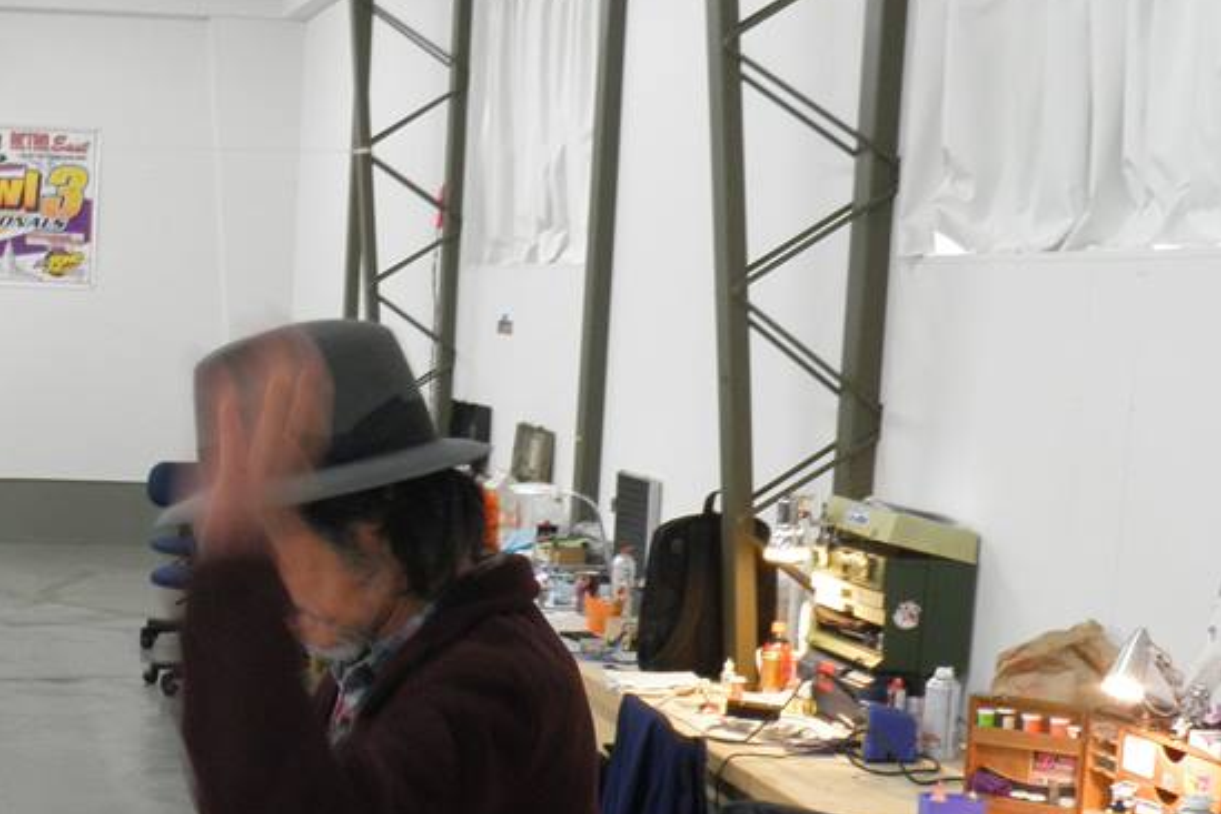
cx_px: 122
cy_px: 554
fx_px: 2238
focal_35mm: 66
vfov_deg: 20.5
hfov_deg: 29.3
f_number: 3.5
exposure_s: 1/15
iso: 200
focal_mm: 6.1
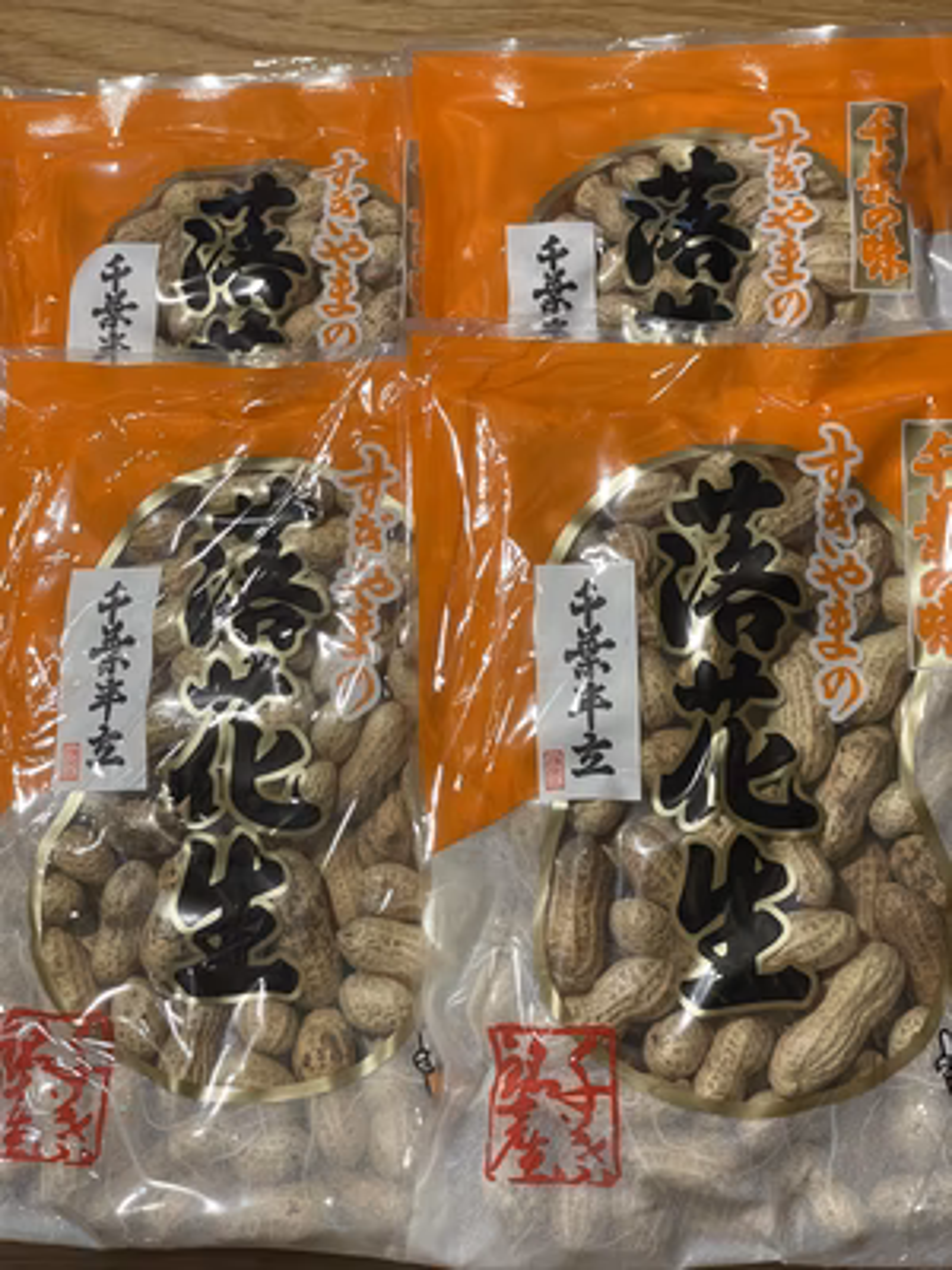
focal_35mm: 52
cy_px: 635
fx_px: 1907
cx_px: 476
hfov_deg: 28.0
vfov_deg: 36.8
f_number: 2
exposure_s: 1/50
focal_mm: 6
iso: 200
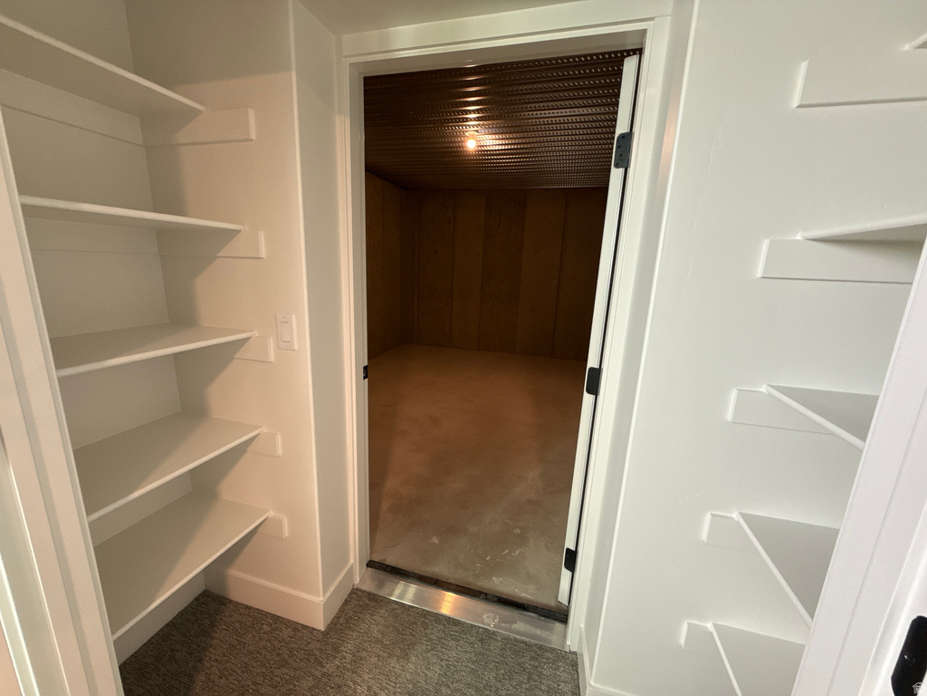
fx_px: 375
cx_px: 464
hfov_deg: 102.1
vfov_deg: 85.7
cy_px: 348
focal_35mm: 14
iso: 200
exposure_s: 1/60
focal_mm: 2.22
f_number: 2.2
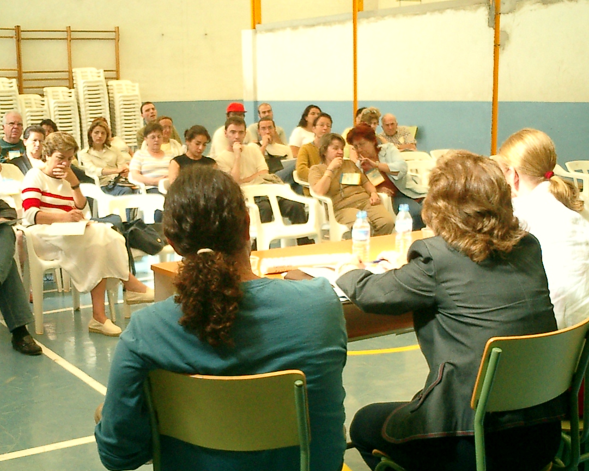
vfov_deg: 28.9
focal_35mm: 52
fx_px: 907
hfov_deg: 36.0
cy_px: 322
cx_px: 275
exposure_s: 1/80
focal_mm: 7.5
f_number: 3.2
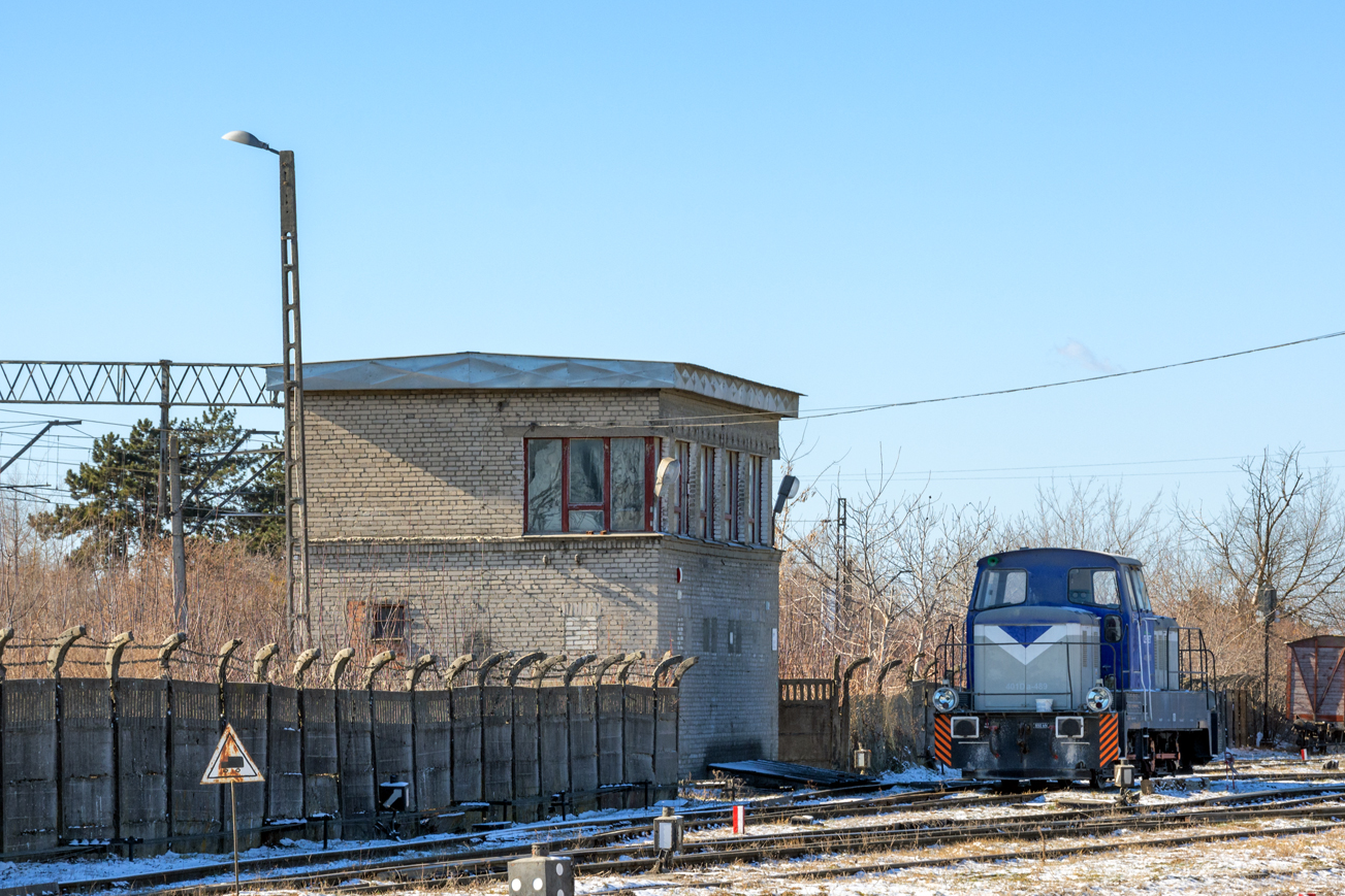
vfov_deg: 8.8
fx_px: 5852
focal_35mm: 157
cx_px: 736
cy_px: 524
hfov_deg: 13.1
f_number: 9
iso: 200
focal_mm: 85
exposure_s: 1/400
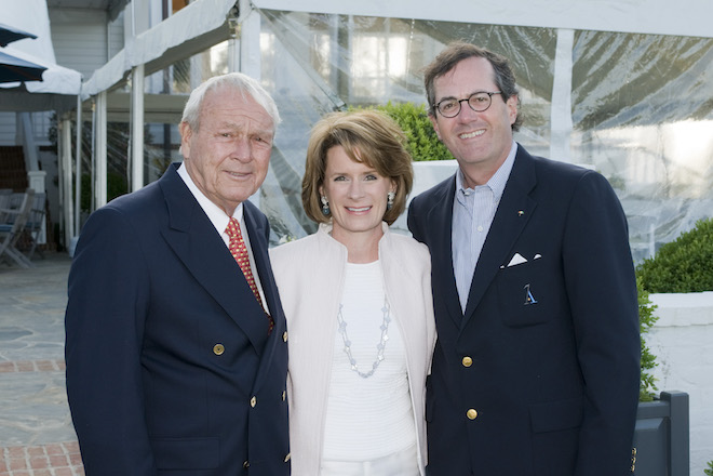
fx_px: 1248
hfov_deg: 31.9
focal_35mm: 63
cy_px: 238
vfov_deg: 21.6
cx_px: 356
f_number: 9
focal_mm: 42
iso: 200
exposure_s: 1/100
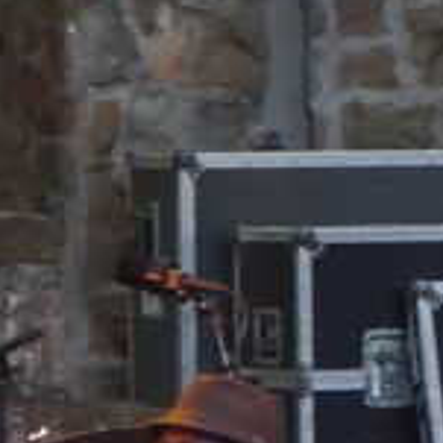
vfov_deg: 1.2
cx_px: 205
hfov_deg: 1.2
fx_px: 20487
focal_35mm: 1415
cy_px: 601
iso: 400
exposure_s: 1/25
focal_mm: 77.3
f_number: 6
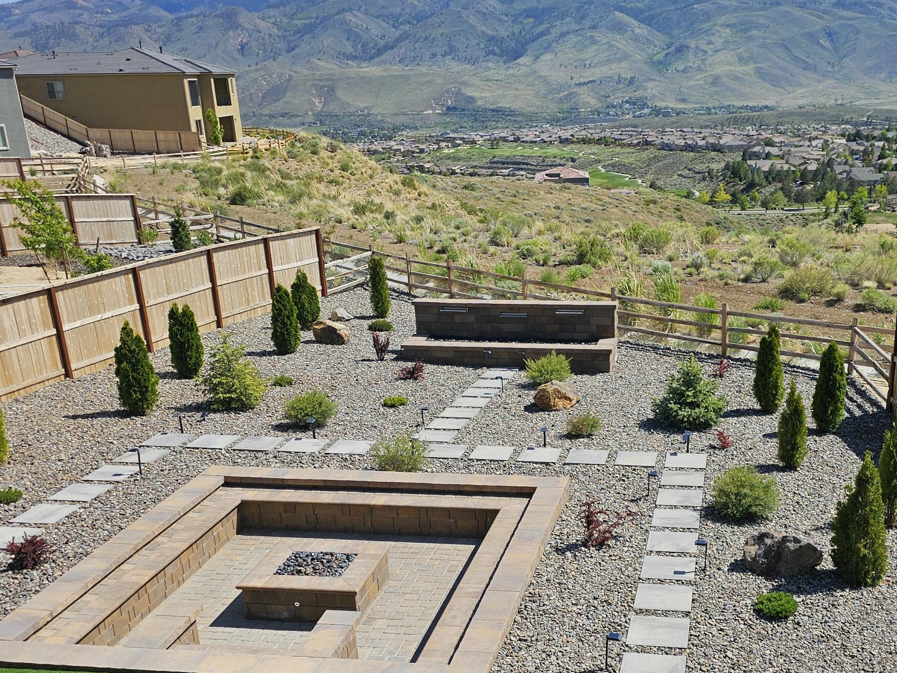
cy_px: 451
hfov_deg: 47.2
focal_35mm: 39
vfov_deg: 36.4
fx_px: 1011
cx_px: 589
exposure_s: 1/1441
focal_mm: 6.3
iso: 16
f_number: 1.7
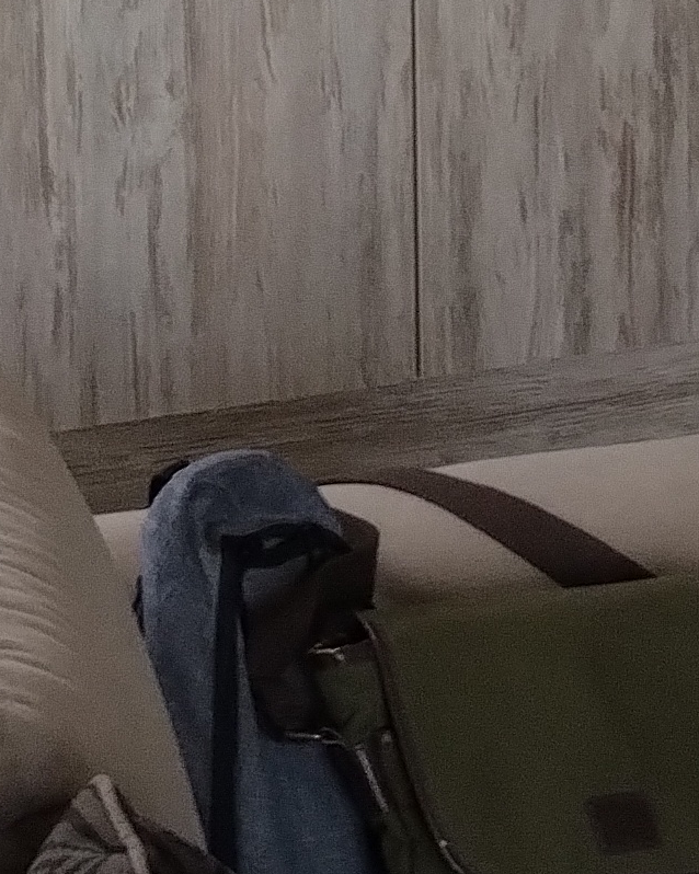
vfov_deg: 12.5
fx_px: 3622
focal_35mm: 140
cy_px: -750
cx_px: 100
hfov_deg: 11.0
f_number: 1.8
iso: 425
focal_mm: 4.27
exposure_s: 1/33
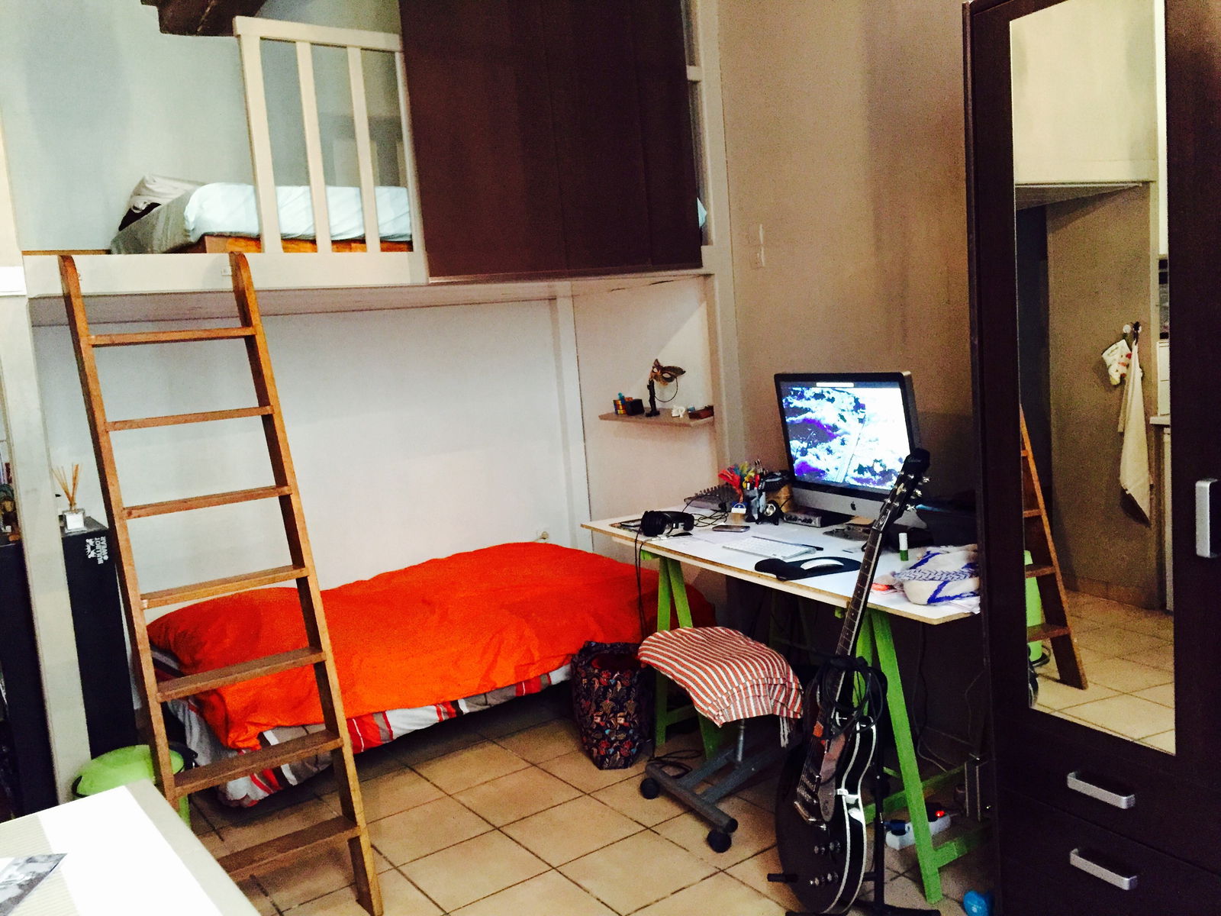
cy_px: 458
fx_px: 1023
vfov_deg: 48.2
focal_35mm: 29
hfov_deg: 61.7
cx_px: 610
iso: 400
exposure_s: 1/15
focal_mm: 4.15
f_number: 2.2
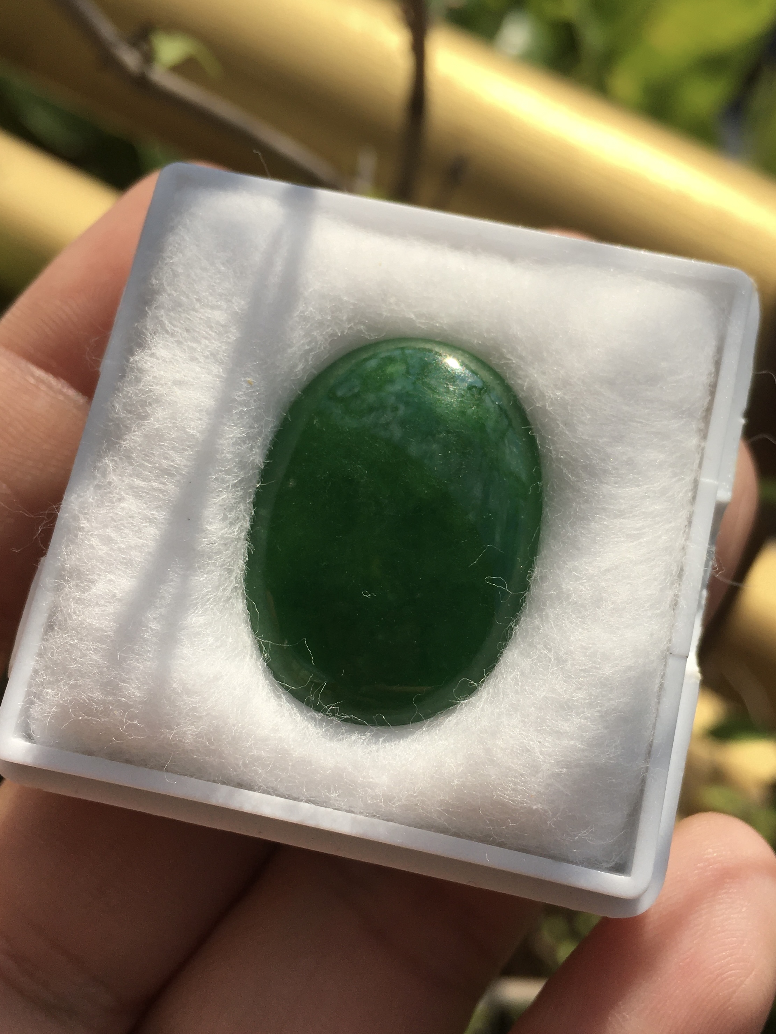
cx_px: 388
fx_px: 867
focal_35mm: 29
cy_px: 517
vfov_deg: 61.7
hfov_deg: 48.2
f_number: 2.2
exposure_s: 1/1923
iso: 25
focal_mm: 4.15
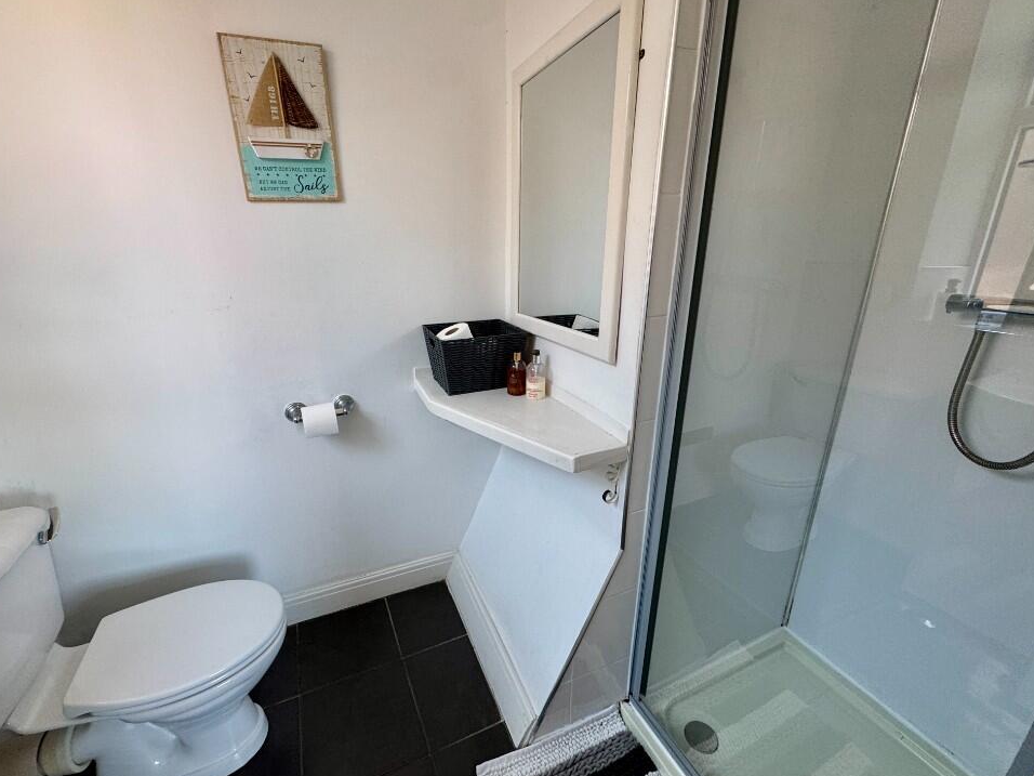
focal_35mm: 15
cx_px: 487
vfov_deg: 81.7
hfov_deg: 98.1
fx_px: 448
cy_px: 385
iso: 160
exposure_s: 1/99
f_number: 2.2
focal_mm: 2.22
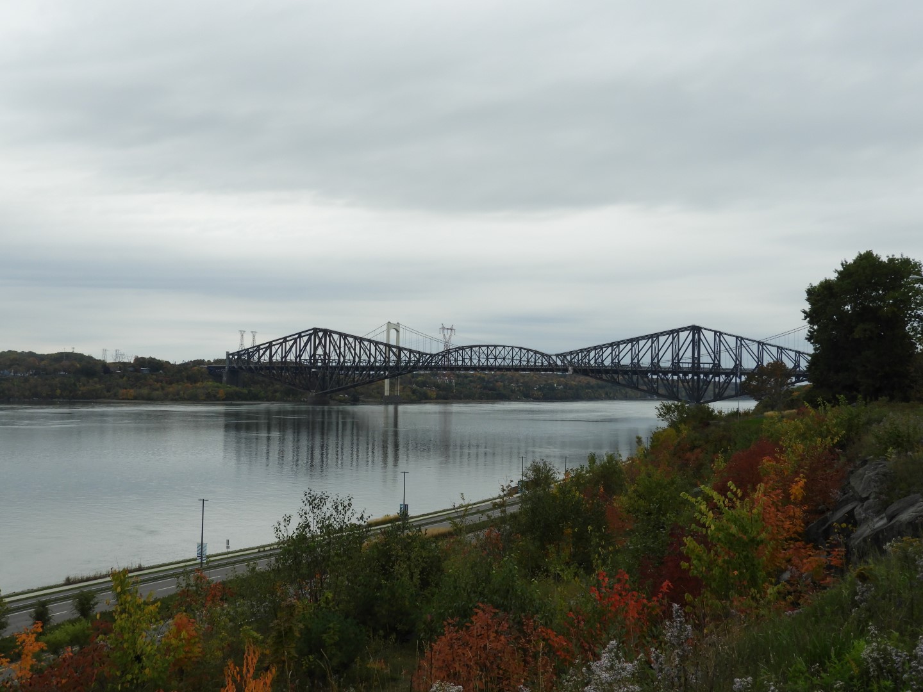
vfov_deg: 36.0
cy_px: 346
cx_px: 462
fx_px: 1067
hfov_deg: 46.8
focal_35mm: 40
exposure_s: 1/640
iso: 100
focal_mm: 7.2
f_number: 3.8
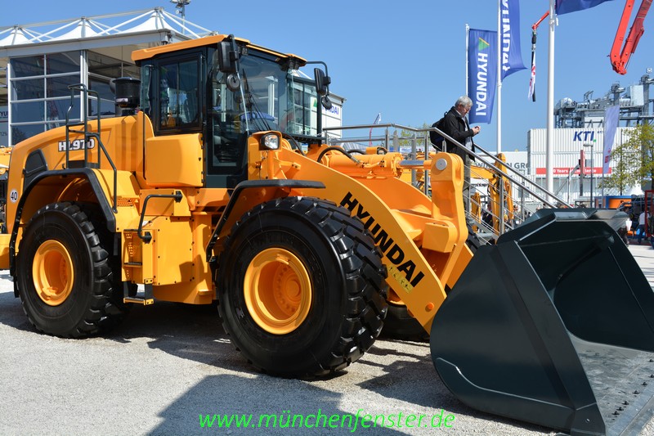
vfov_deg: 35.5
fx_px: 681
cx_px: 327
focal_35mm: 38
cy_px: 218
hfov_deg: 51.3
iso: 100
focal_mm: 25
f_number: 8
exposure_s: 1/250
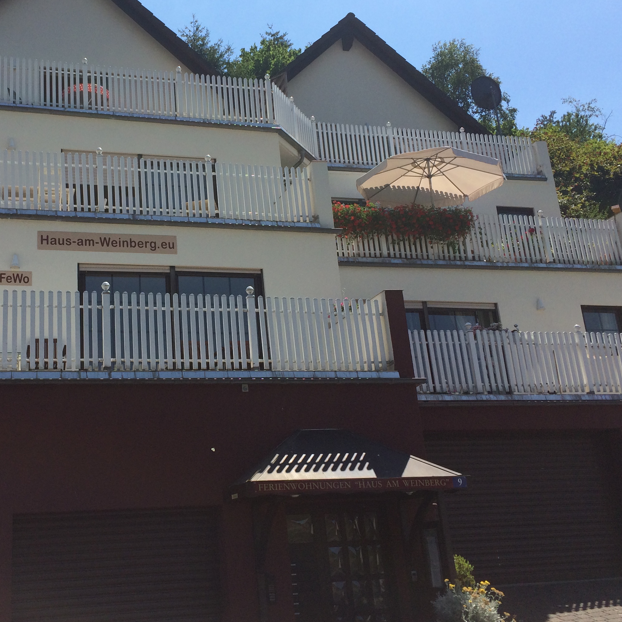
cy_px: 276
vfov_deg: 40.0
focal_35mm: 42
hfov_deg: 39.4
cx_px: 189
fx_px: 854
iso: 32
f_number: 2.2
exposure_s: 1/2740
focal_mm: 4.15
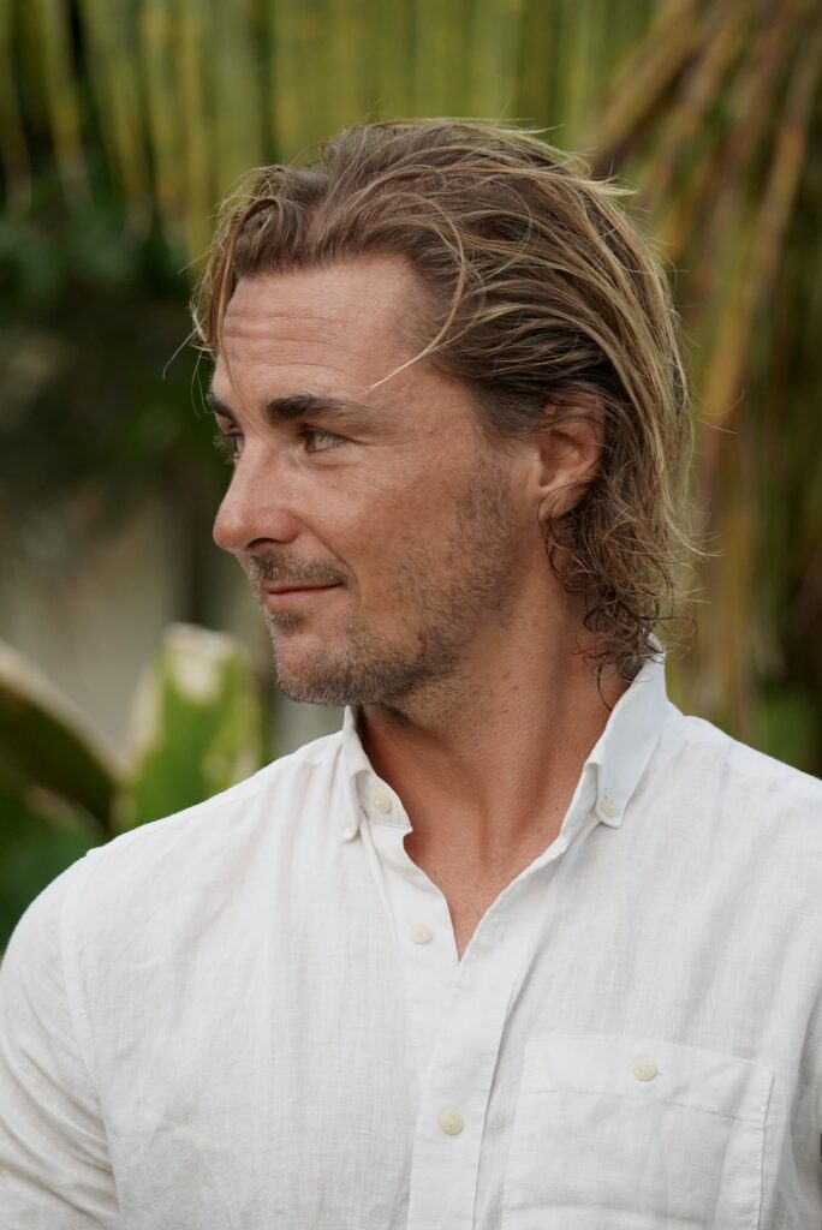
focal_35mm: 271
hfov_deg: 5.1
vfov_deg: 7.6
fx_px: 9269
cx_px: 411
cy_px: 615
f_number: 5.6
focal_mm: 181
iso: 1000
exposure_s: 1/320
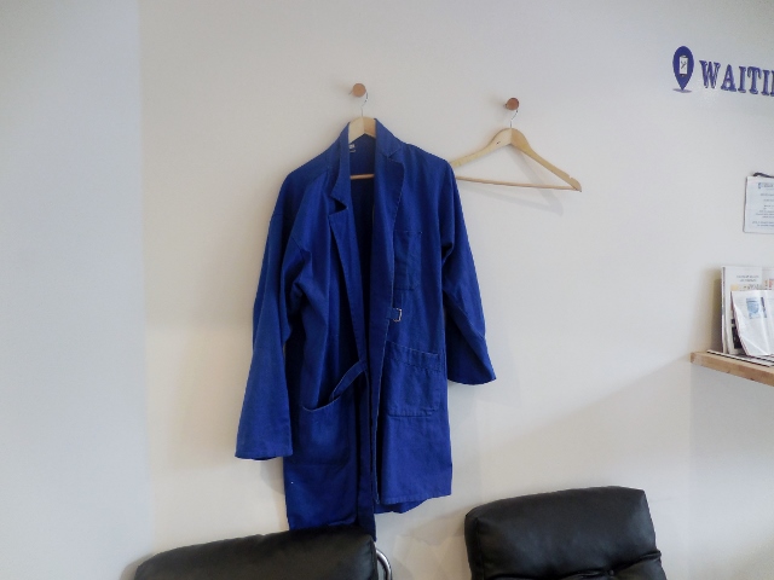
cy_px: 290
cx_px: 387
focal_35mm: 25
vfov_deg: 54.9
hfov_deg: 69.4
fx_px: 559
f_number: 3.3
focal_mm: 4.5
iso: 200
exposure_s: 1/30
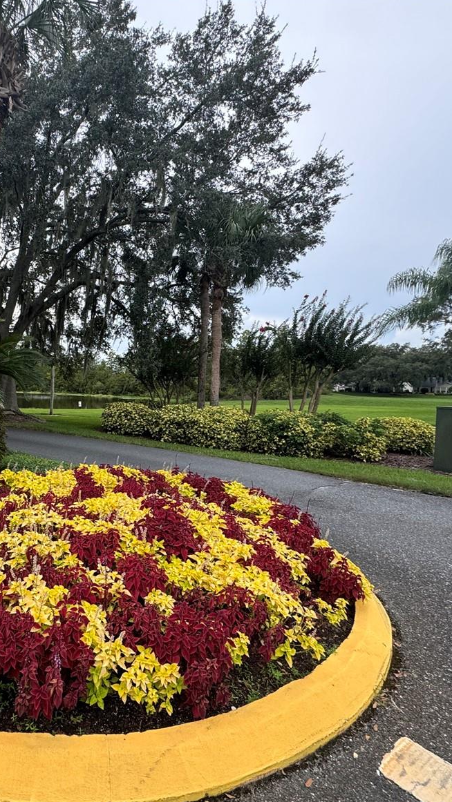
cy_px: 409
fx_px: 447
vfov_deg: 83.8
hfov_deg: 50.9
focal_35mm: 21
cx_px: 102
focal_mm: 2.22
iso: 160
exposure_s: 1/99
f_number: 2.2
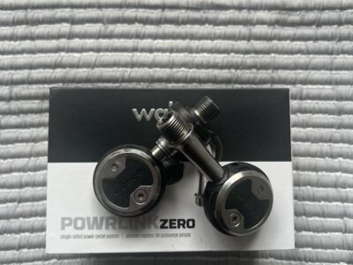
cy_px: 132
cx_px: 176
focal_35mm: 26
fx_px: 265
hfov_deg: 67.3
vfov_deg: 53.1
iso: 50
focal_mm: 5.7
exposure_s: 1/398
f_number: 1.5
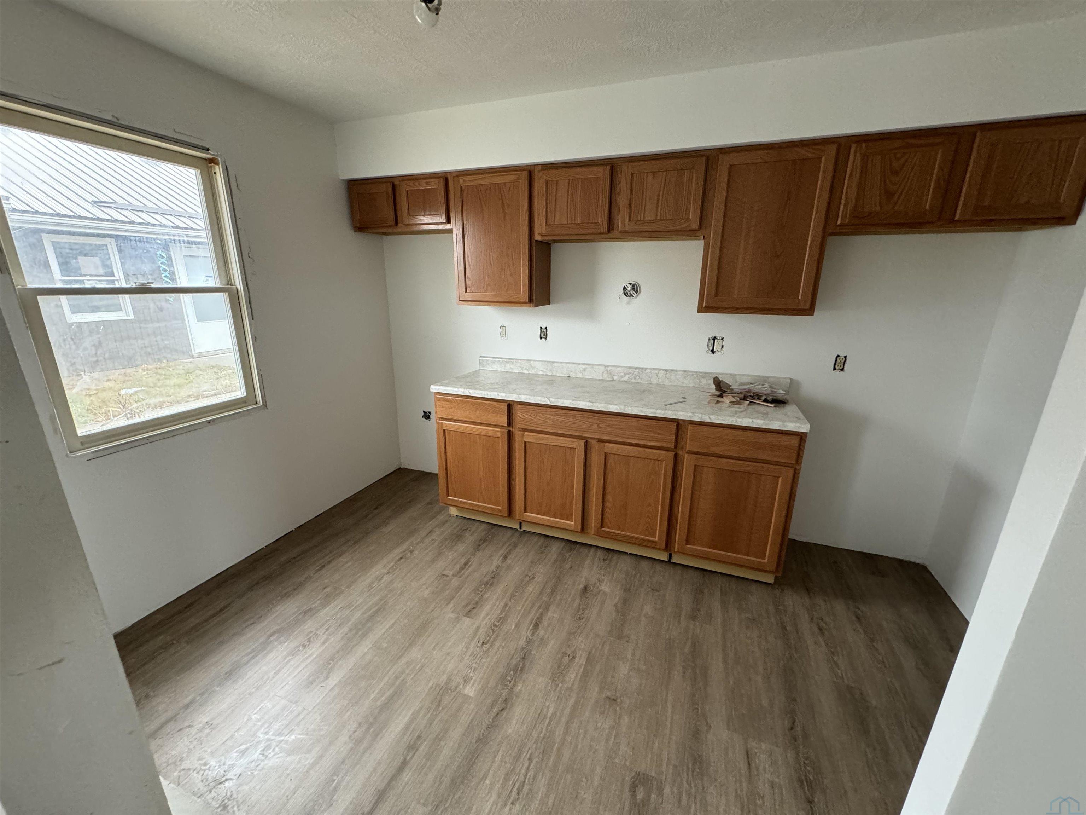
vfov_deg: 85.7
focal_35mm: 14
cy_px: 408
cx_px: 543
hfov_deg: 102.1
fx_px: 439
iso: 500
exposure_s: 1/60
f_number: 2.2
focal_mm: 2.22
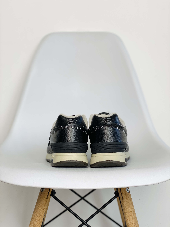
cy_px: 114
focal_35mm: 52
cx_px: 85
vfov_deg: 36.8
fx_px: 340
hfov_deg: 28.0
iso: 20
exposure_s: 1/100
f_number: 2
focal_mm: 6
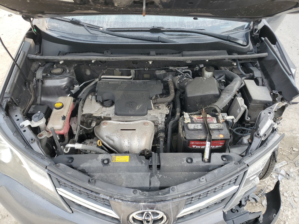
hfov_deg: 67.3
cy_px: 112
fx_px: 225
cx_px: 150
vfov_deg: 53.1
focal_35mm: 26
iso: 50
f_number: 1.5
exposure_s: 1/370
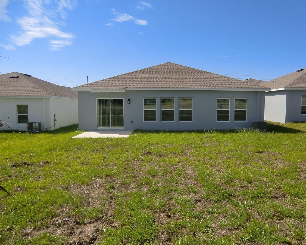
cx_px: 168
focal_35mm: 26
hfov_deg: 65.9
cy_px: 120
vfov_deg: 54.9
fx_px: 235
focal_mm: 4.3
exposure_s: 1/1000
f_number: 3.2
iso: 64
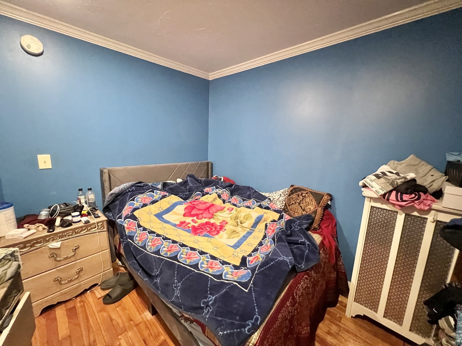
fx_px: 174
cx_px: 231
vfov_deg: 89.9
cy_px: 173
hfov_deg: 106.2
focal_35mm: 13
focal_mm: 1.57
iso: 1000
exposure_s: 1/40
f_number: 1.8
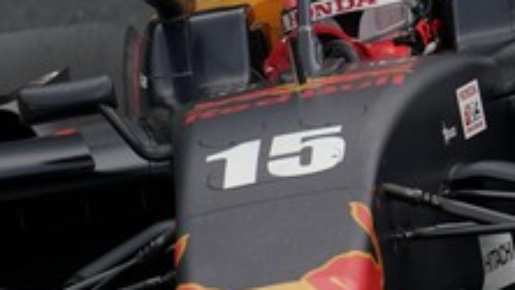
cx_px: 327
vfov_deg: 0.6
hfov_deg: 1.1
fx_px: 27823
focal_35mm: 2037
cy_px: 172
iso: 320
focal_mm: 600
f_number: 7.1
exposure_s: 1/800
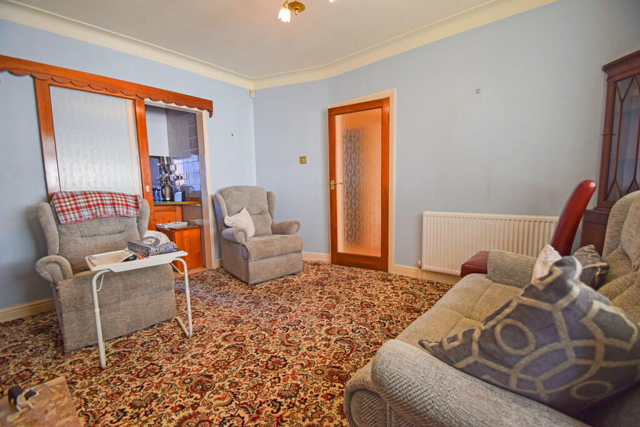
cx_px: 320
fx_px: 267
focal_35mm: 15
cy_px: 214
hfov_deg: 100.4
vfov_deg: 77.3
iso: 450
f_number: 4
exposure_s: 1/60
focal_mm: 10
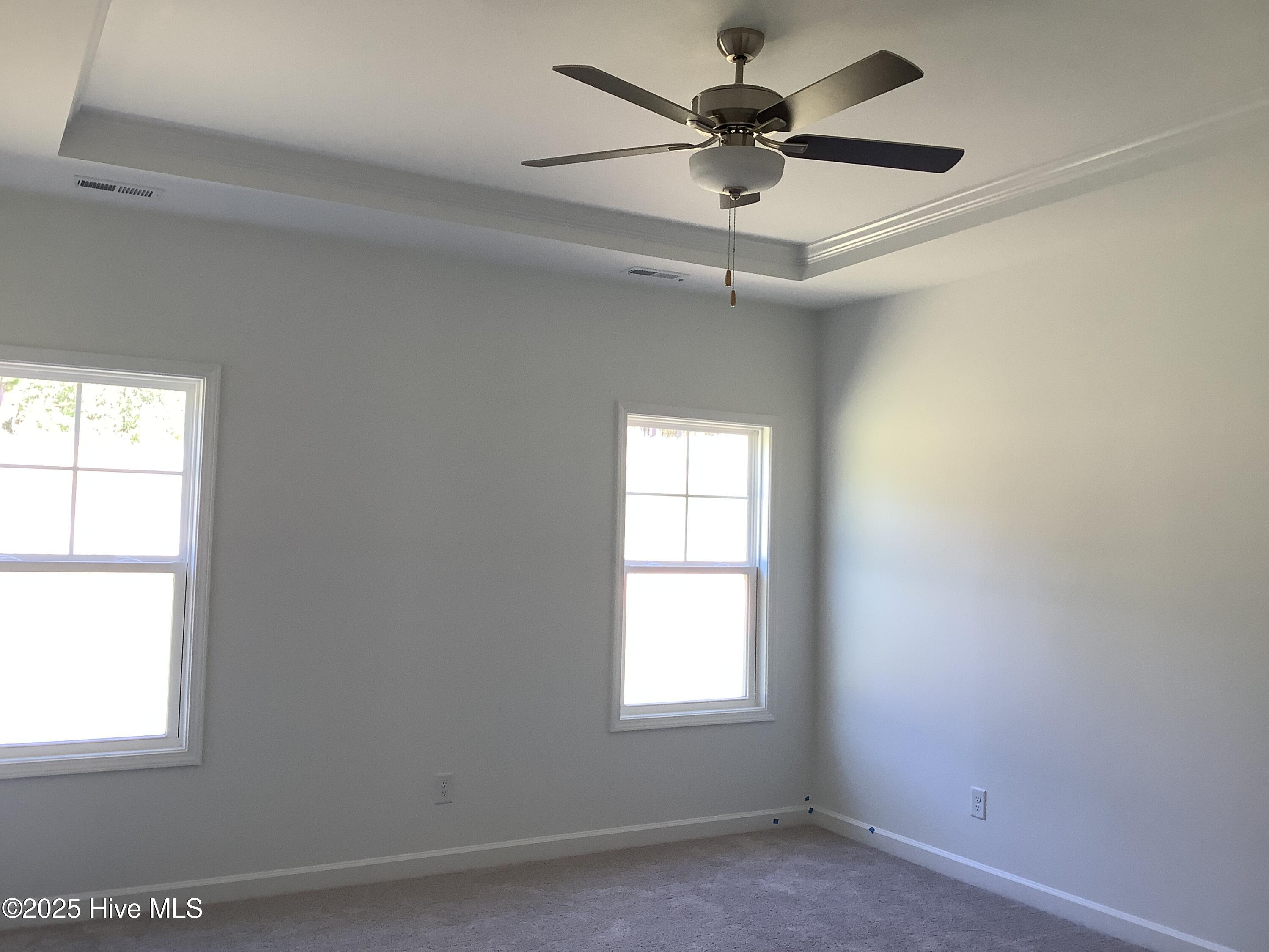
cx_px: 634
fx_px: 1136
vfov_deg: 45.4
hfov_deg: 58.4
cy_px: 476
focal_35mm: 31
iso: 50
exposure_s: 1/60
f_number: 2.4
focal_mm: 3.3
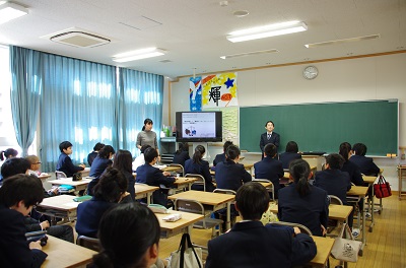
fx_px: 304
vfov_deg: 47.6
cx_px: 203
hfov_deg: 67.5
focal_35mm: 27
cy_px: 134
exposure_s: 1/40
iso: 400
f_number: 3.5
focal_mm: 18
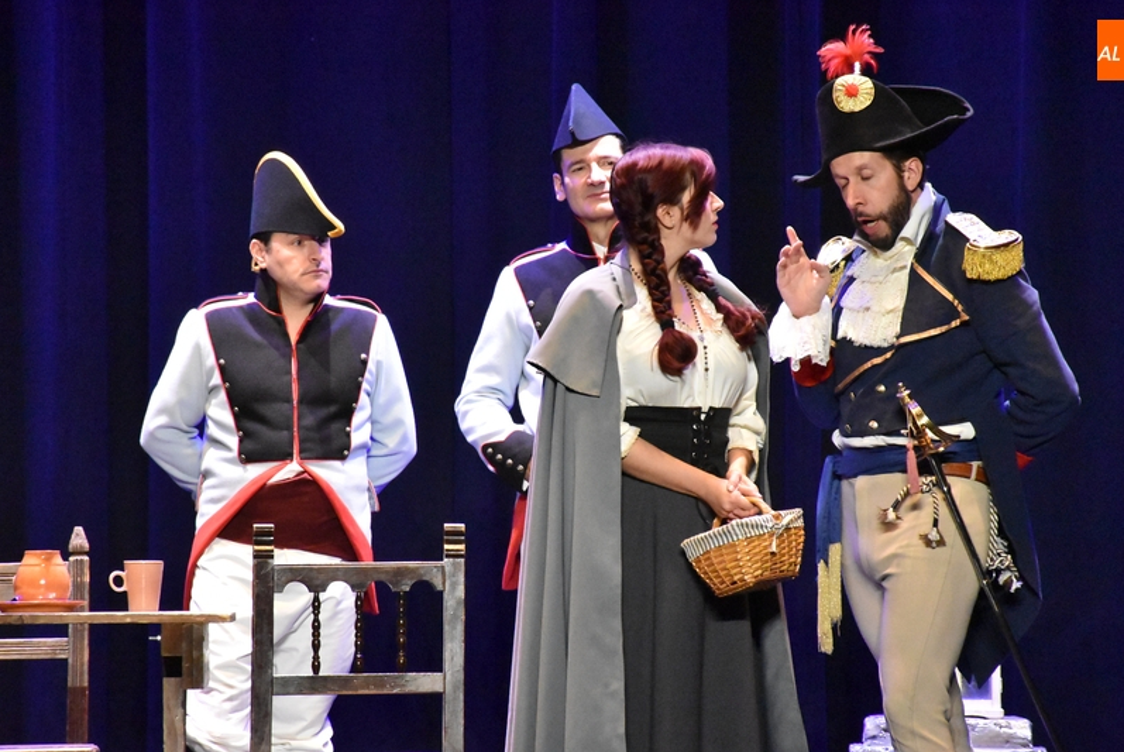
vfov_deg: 5.8
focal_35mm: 237
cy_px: 416
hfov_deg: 8.7
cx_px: 553
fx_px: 7406
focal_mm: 140
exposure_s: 1/200
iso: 11400
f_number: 5.6
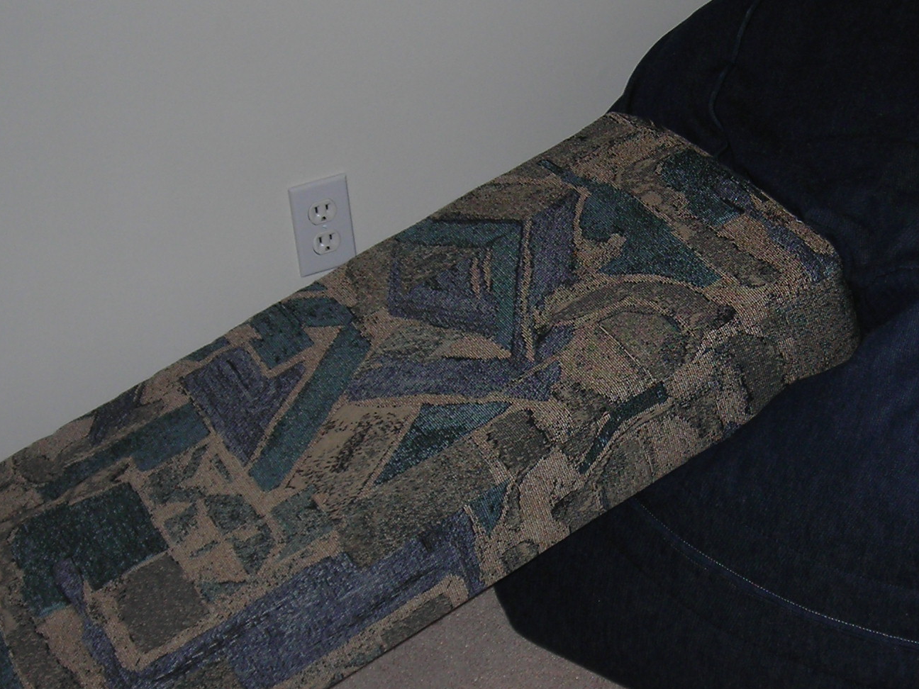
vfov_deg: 19.3
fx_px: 2018
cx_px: 618
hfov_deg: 25.5
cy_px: 502
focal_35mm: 76
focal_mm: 6.3
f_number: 3.2
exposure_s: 1/60.1
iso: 50
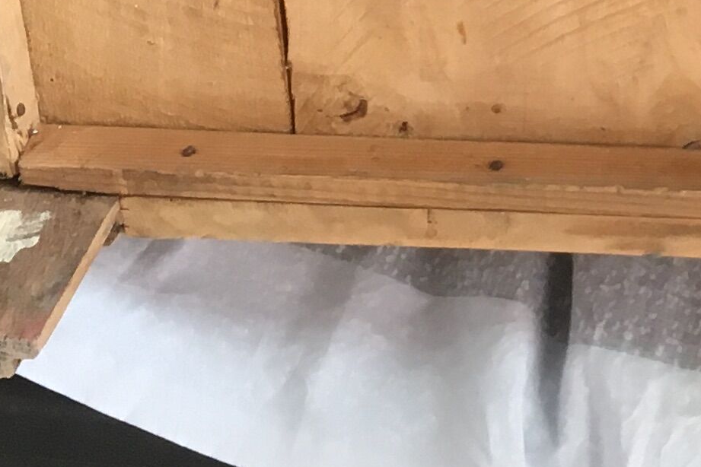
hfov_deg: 14.1
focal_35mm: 132
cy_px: -430
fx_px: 2570
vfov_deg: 9.7
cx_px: 1175
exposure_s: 1/33
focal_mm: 4.15
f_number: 2.2
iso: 25
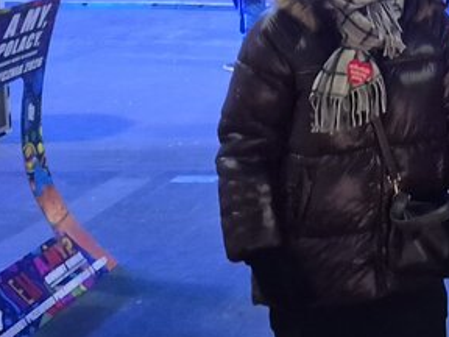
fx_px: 1245
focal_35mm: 96
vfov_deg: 15.0
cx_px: 853
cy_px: -25
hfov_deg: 16.4
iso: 1600
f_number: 1.8
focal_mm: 5.4
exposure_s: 1/17
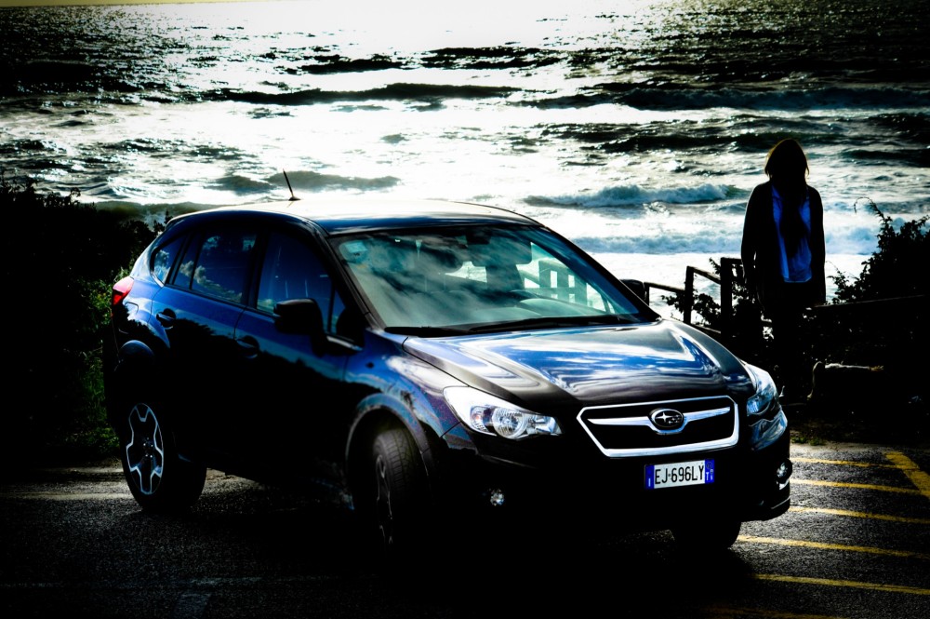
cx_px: 465
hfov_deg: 17.1
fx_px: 3097
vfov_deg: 11.4
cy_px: 310
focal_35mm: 120
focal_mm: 120
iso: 200
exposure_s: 1/500
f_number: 11
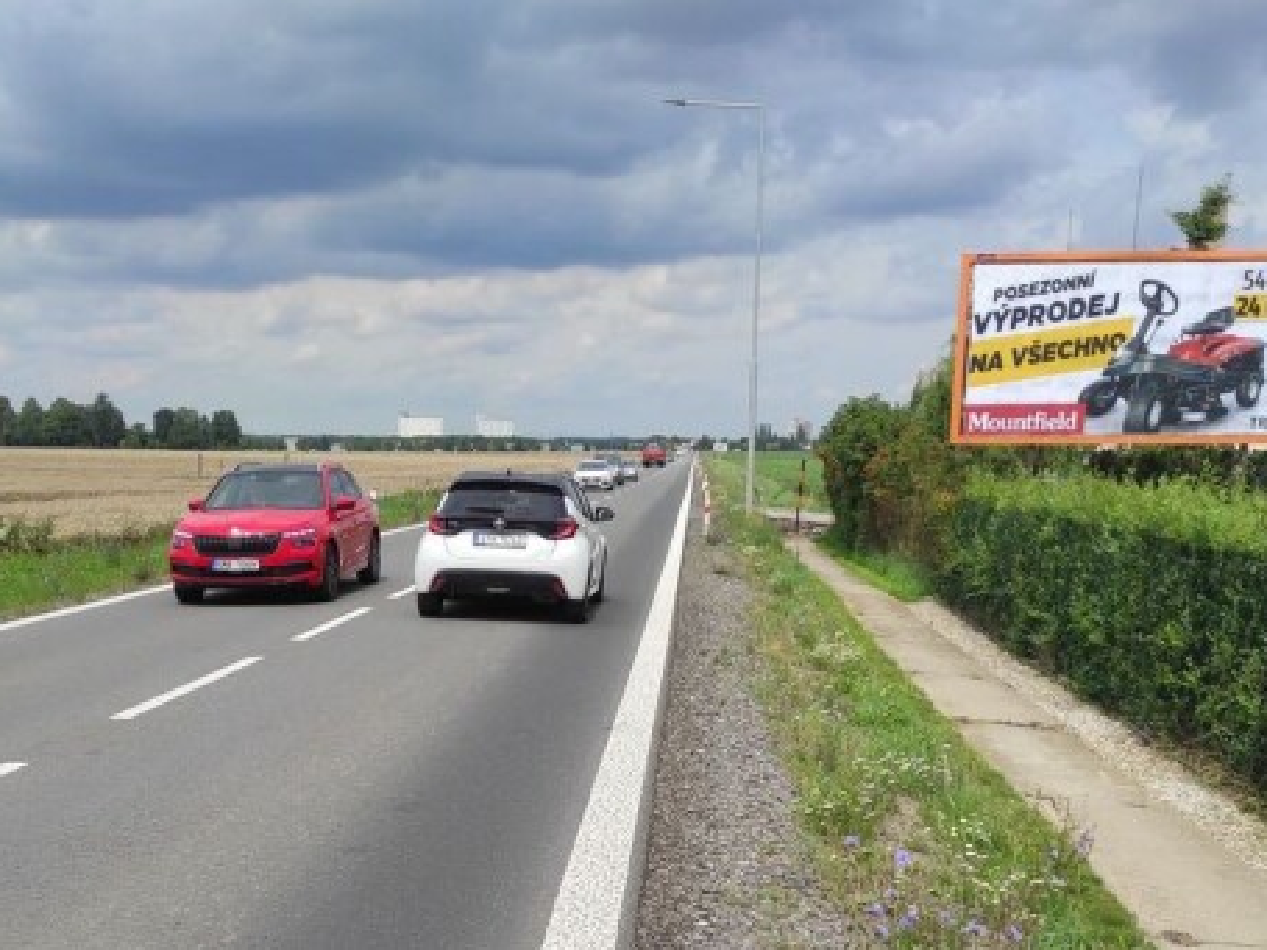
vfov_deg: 31.5
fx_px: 1610
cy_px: 833
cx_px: 533
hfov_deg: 42.8
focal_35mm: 44
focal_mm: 5.43
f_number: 1.89
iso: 100
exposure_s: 1/2258
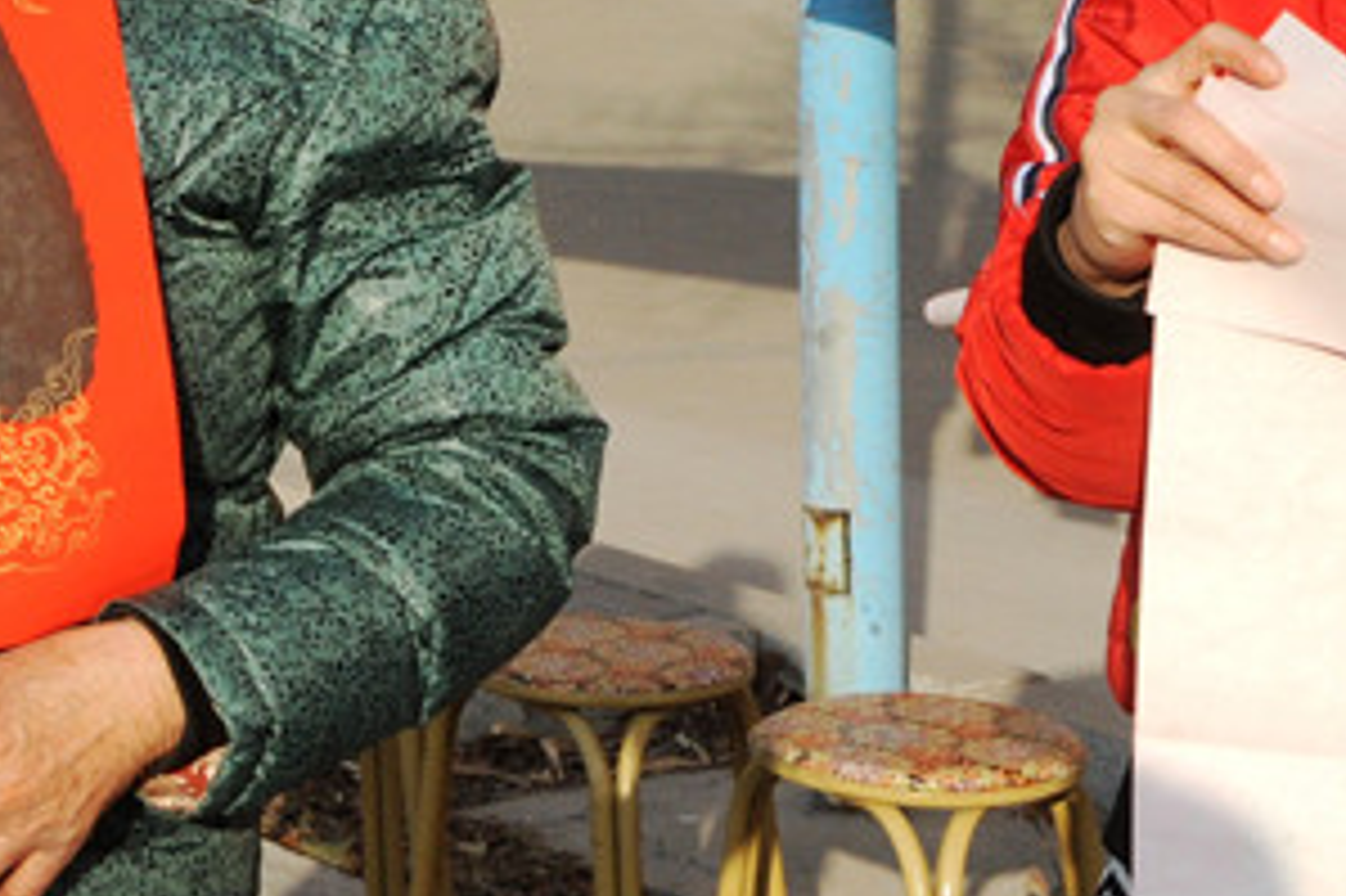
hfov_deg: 15.6
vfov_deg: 10.6
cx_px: -243
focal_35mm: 127
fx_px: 4746
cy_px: -106
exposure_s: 1/1000
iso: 1250
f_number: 16
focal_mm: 38
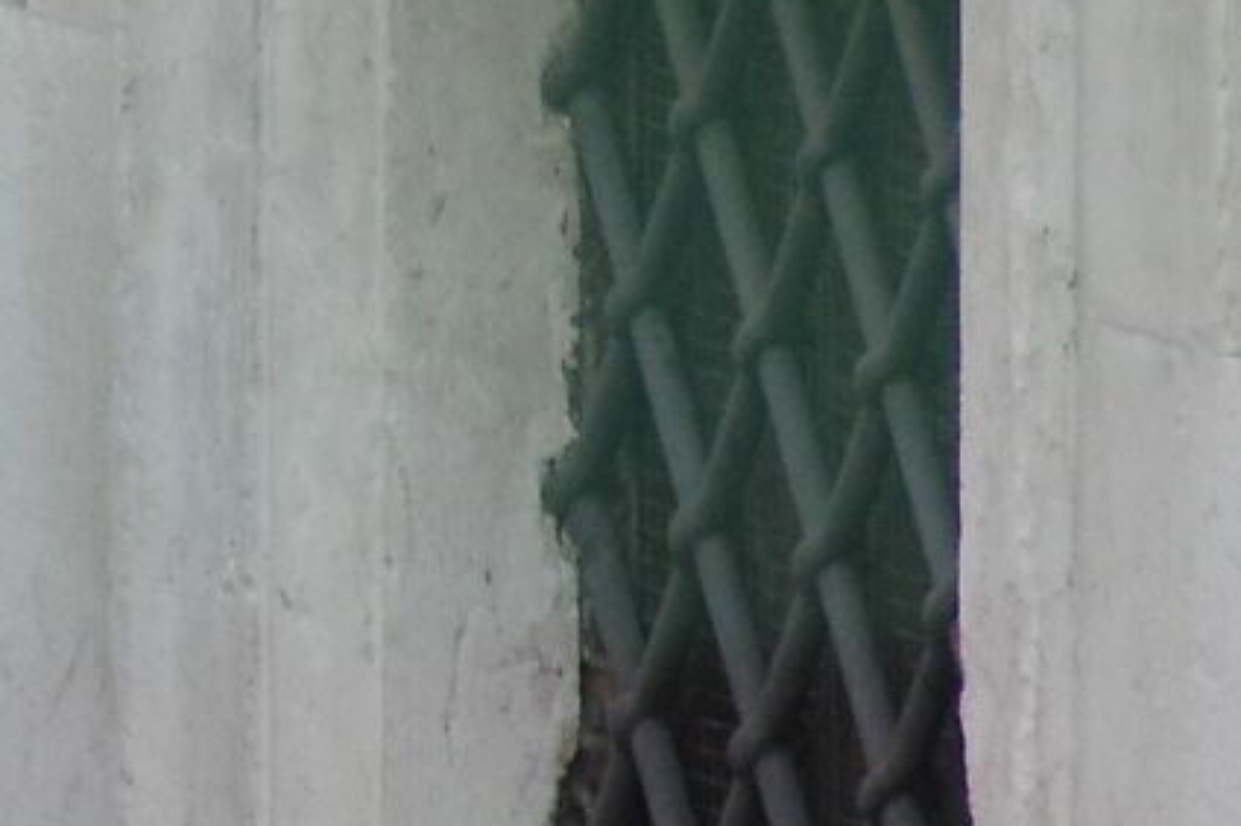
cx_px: -515
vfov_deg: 0.5
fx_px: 87834
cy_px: -463
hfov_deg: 0.8
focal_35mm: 2550
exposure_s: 1/400
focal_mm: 300
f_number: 6.3
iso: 1600
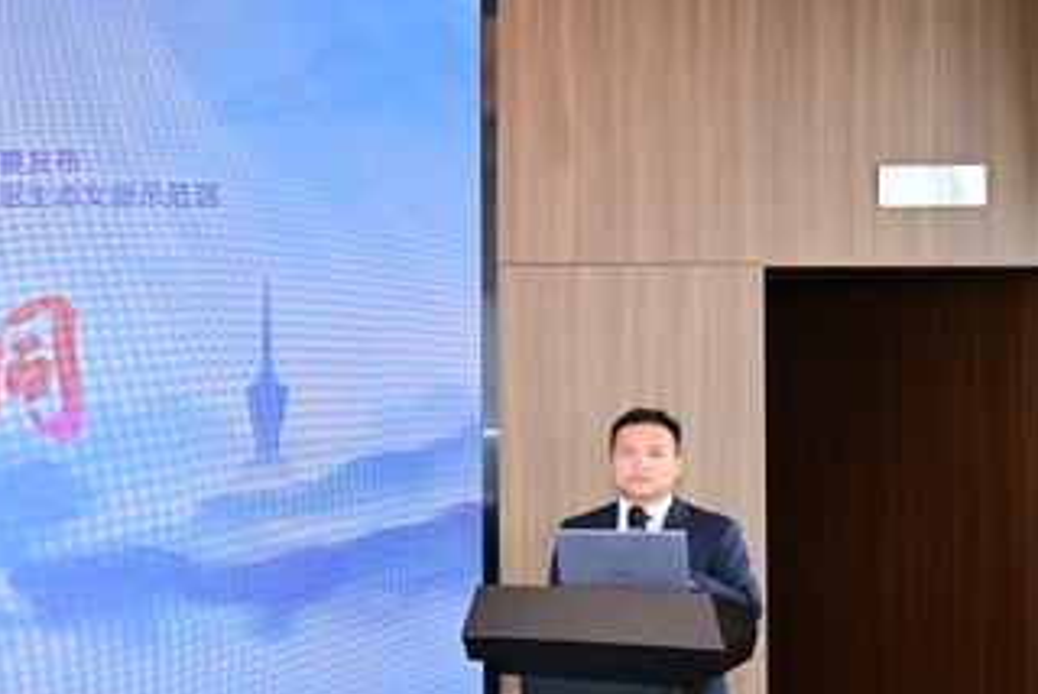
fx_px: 1385
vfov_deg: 27.9
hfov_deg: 37.1
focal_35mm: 48
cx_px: 19
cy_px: 482
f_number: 4
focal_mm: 24
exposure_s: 1/160
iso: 400
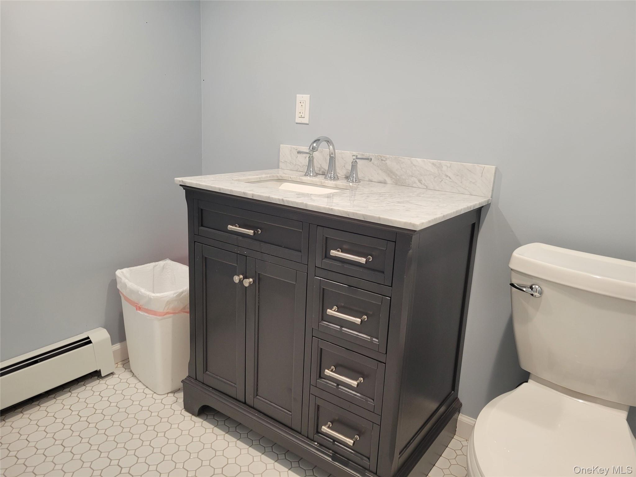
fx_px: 478
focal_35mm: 26
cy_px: 238
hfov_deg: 67.3
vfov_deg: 53.1
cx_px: 318
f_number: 1.8
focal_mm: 5.4
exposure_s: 1/60
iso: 160
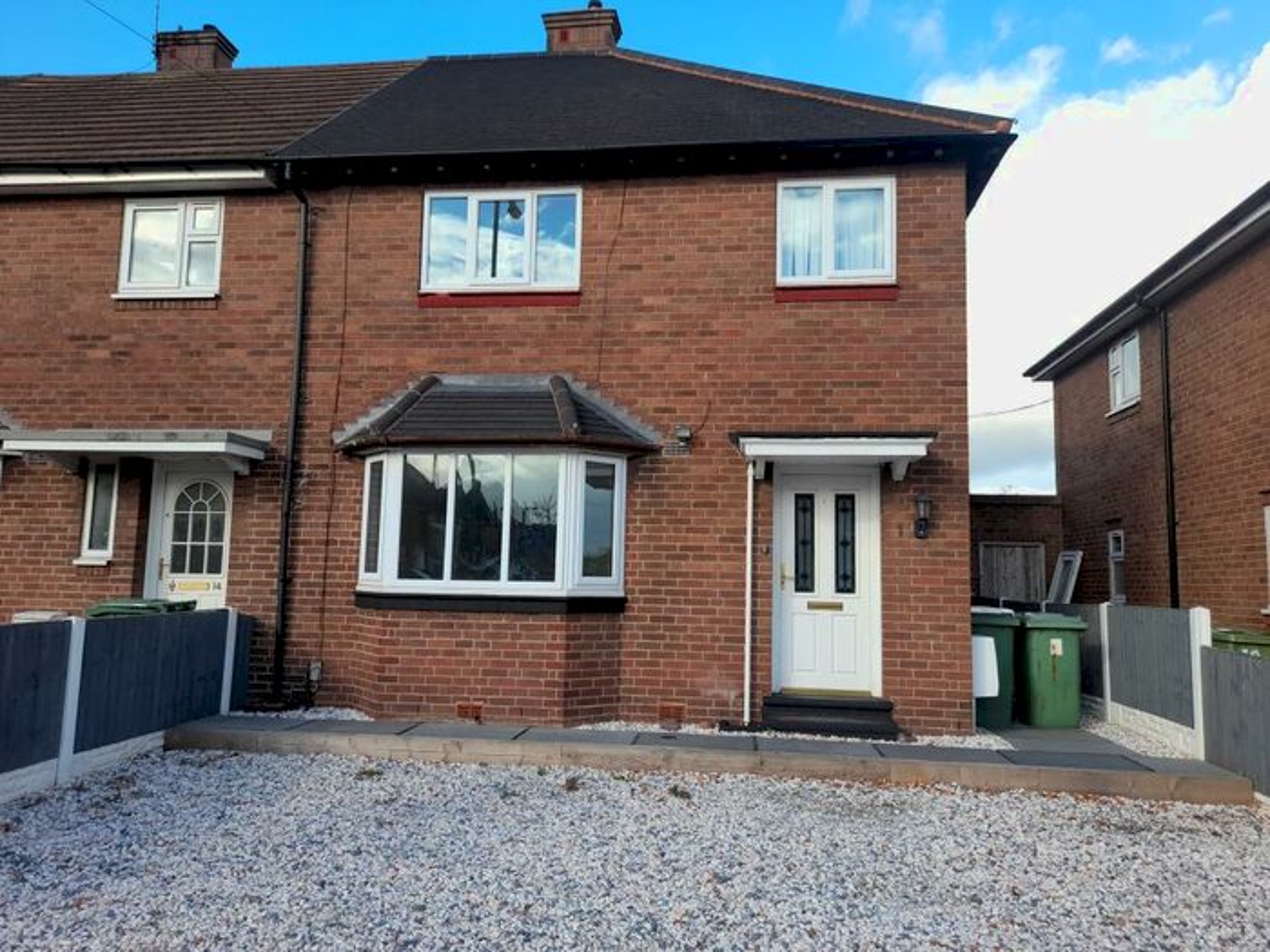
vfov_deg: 54.9
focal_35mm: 25
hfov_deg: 69.4
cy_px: 476
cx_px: 635
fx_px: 917
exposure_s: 1/323
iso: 20
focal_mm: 4.6
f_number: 2
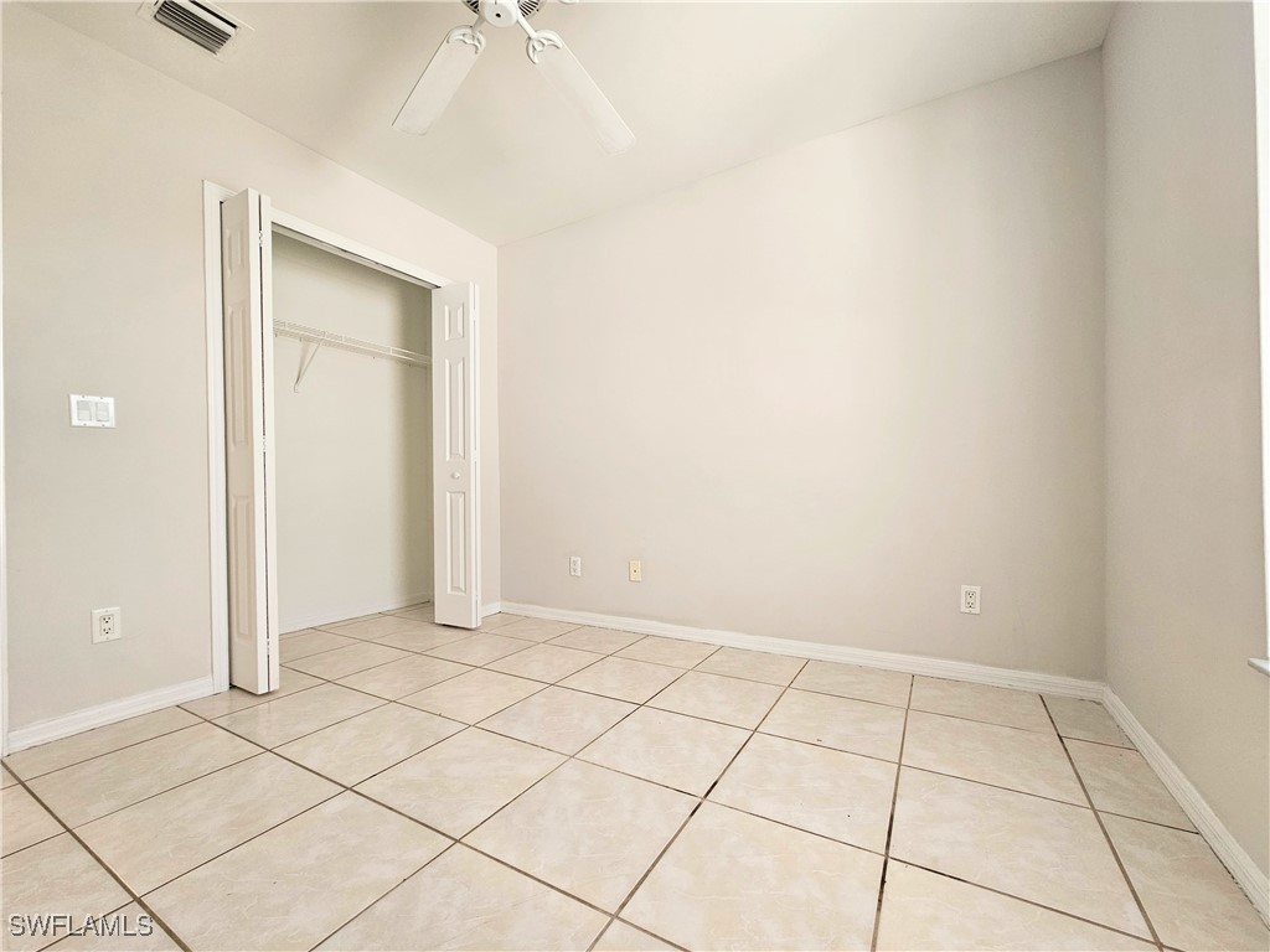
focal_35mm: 13
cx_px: 635
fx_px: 477
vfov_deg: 89.9
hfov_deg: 106.2
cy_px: 476
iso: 80
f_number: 2.2
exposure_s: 1/60
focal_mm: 2.2
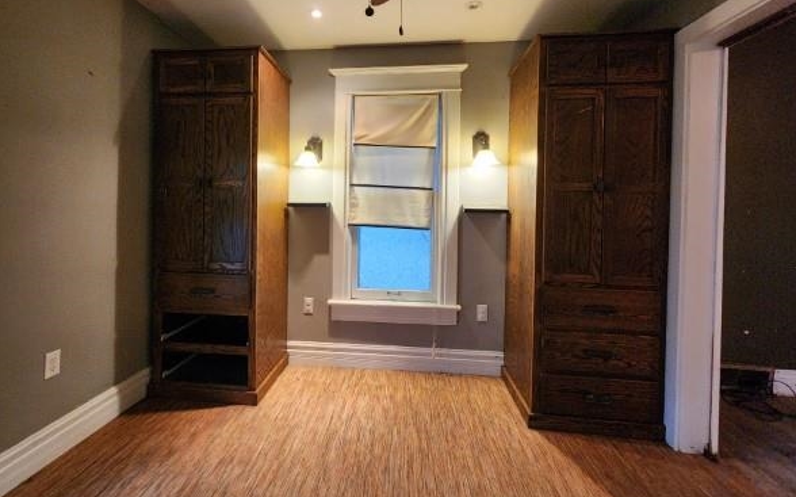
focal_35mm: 15
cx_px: 366
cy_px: 207
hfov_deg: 101.3
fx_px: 325
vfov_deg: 74.2
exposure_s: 1/30
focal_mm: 2.2
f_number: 2.2
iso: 640
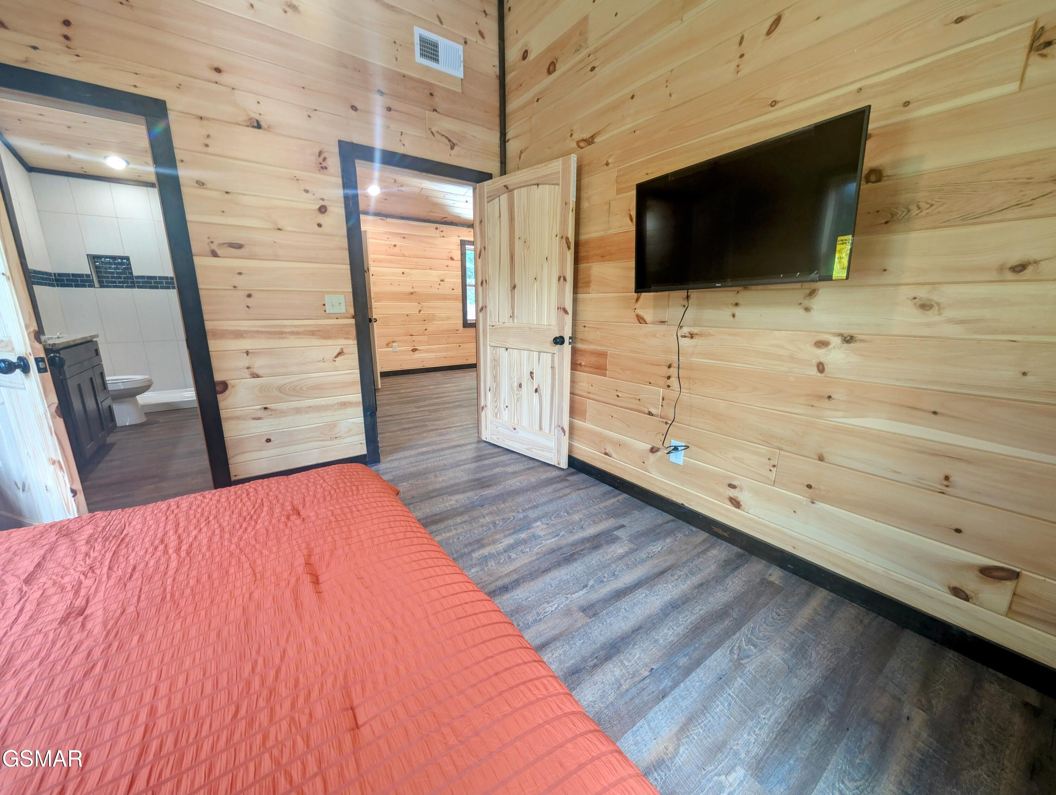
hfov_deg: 110.5
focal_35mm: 12
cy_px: 398
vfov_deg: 94.6
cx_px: 528
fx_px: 367
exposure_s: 1/27.4
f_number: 1.7
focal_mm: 2.02
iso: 56
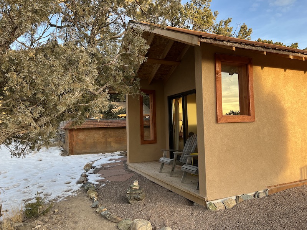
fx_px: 231
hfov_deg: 67.3
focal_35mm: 26
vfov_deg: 53.1
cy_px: 115
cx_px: 154
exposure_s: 1/160
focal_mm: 5.7
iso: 40
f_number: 1.5
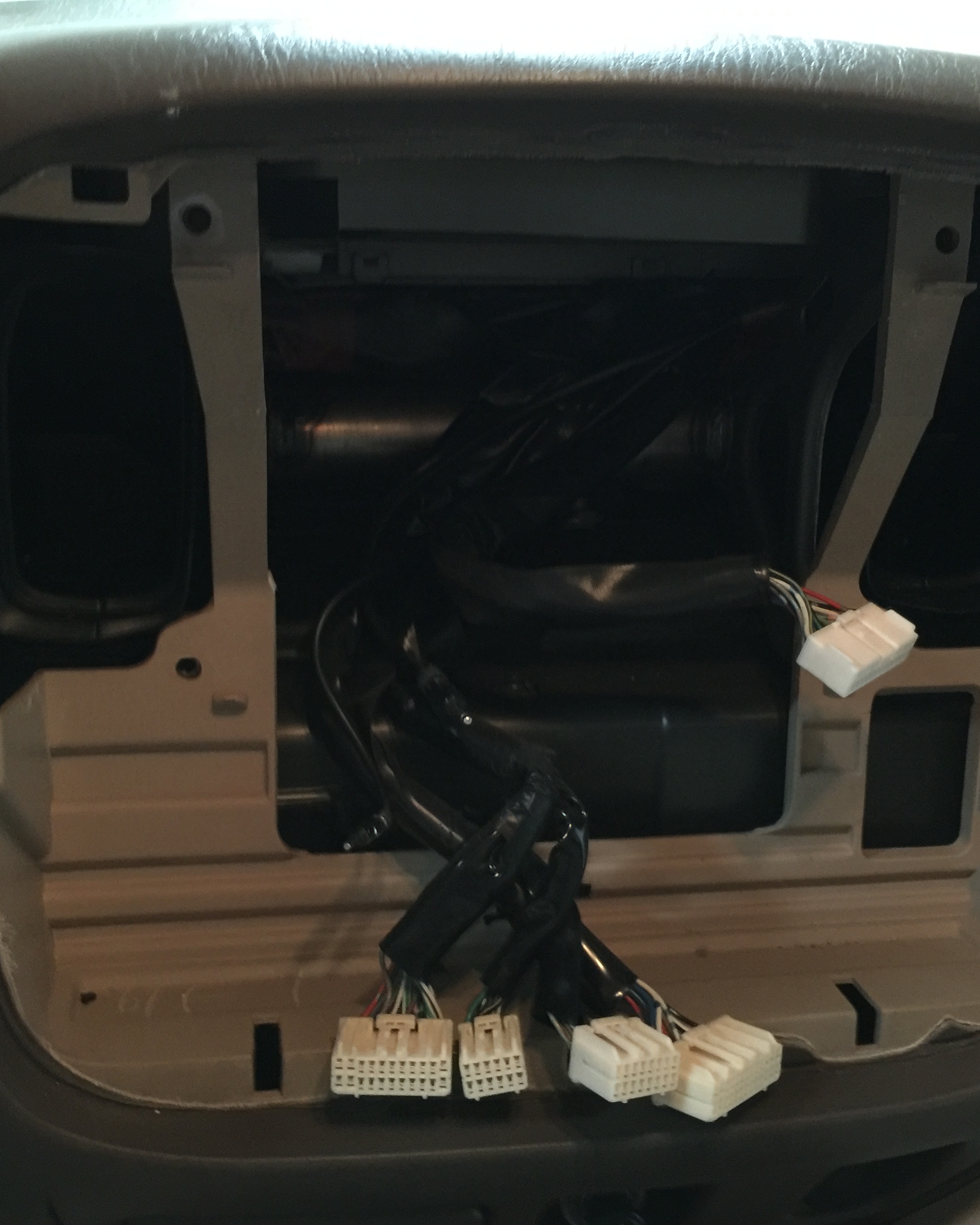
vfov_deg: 47.9
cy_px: 615
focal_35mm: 38
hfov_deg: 39.2
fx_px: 1378
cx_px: 499
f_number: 2.2
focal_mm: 4.15
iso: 160
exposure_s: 1/4
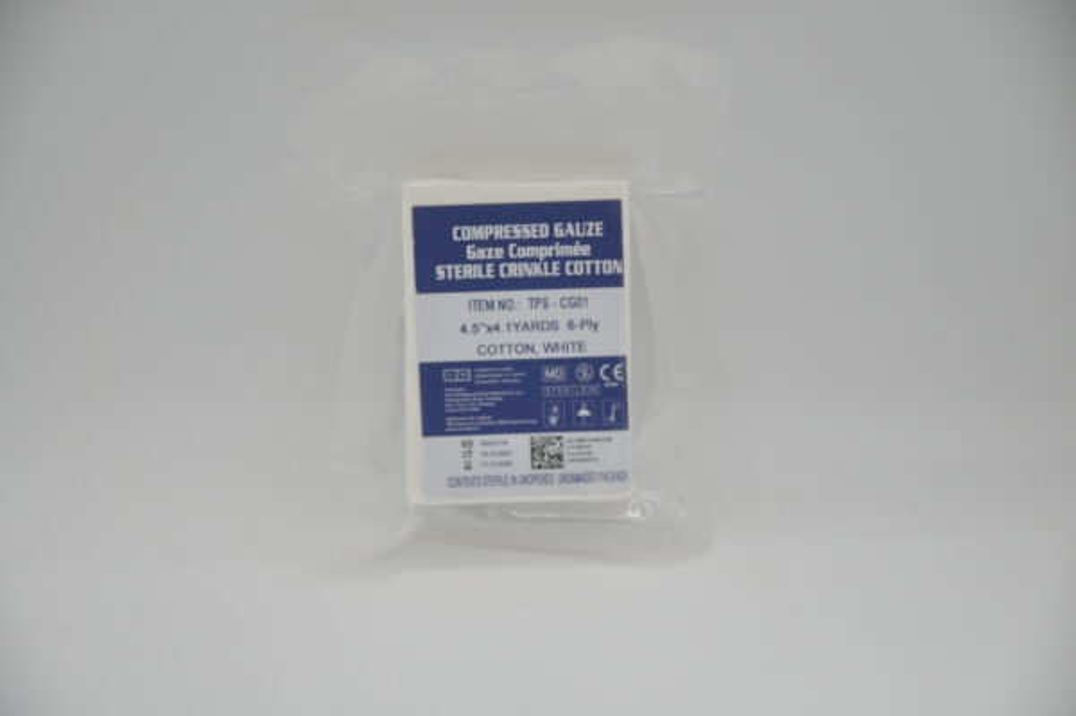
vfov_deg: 18.2
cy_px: 358
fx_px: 2240
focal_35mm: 75
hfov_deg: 27.0
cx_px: 538
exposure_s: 1/1500
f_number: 2.8
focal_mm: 50
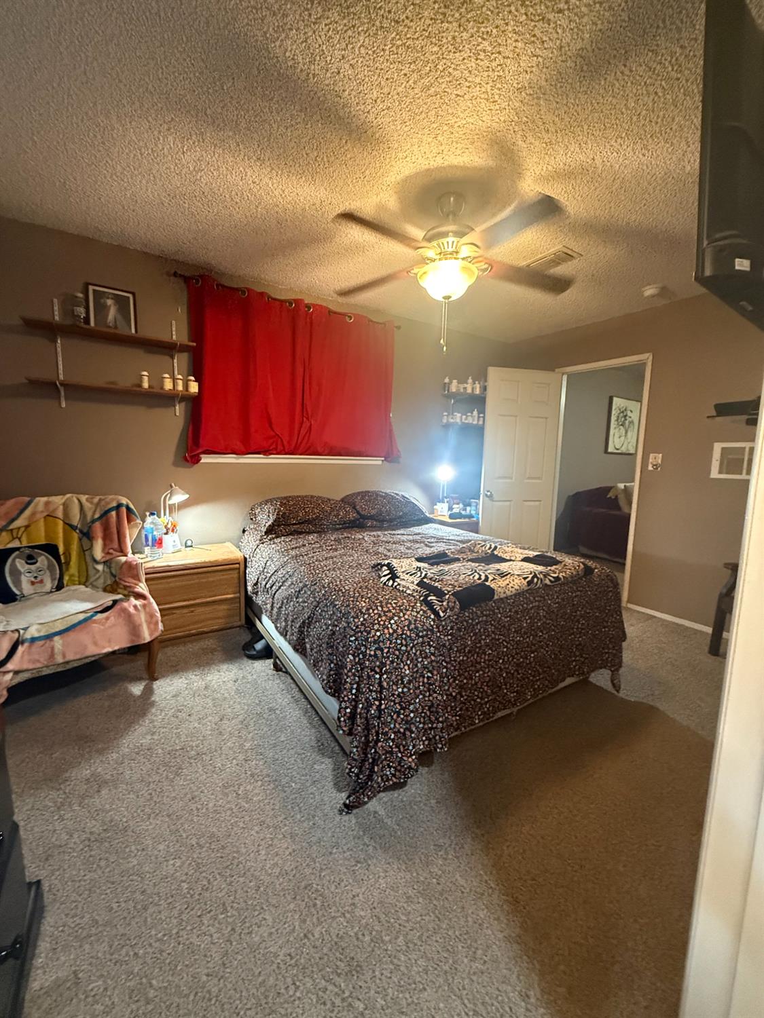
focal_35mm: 14
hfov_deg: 85.7
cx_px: 382
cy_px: 509
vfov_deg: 102.1
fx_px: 412
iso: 1000
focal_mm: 2.22
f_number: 2.2
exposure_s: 1/60
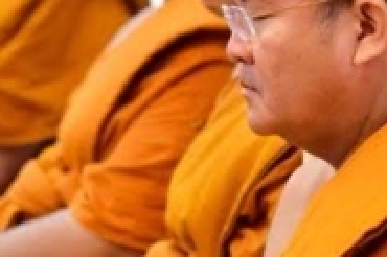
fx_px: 4468
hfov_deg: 5.0
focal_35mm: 416
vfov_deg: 3.3
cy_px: 76
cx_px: 297
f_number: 4
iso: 3200
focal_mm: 120
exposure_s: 1/100
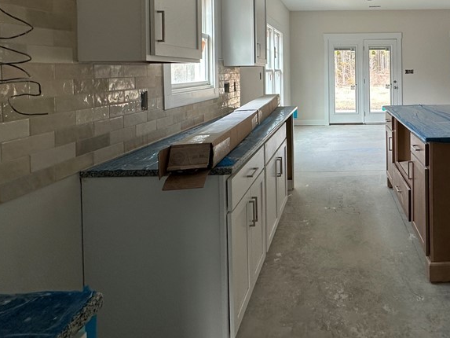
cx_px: 343
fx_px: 325
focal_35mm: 25
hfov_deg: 64.7
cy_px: 75
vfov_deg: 51.9
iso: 80
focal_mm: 2.22
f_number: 2.2
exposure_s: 1/99
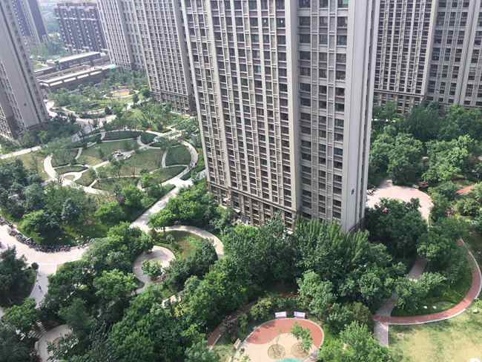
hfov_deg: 61.6
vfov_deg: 48.3
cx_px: 241
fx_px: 404
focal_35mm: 29
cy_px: 181
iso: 25
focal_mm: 4.15
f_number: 2.2
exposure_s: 1/394
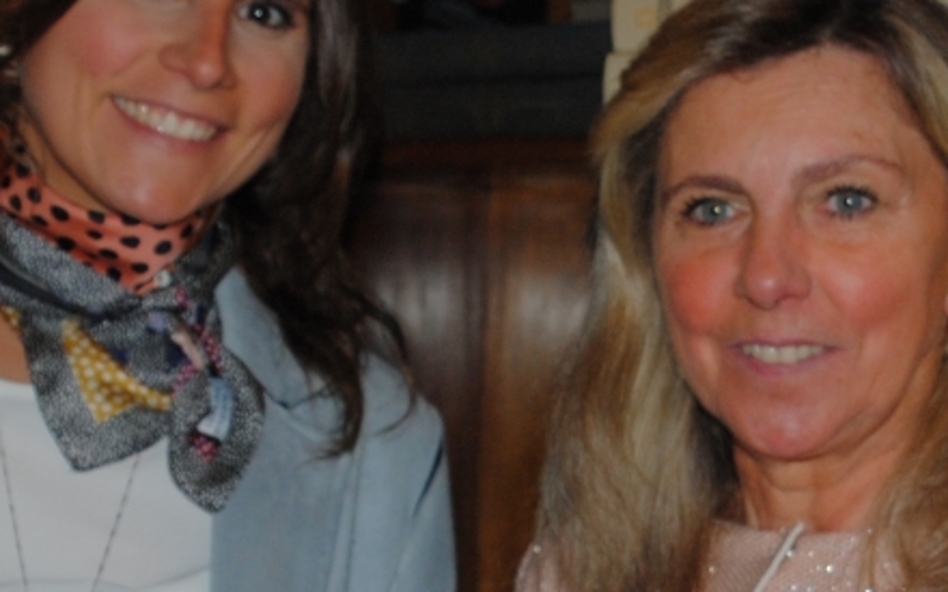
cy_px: 578
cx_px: 540
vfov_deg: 13.3
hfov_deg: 21.4
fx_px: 2506
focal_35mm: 97
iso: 200
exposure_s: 1/60
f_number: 3.5
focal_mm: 18
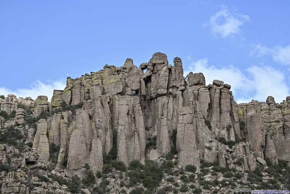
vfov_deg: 12.5
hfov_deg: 18.6
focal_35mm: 110
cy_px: 97
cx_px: 145
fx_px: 886
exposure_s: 1/640
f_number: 5
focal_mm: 110
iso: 100
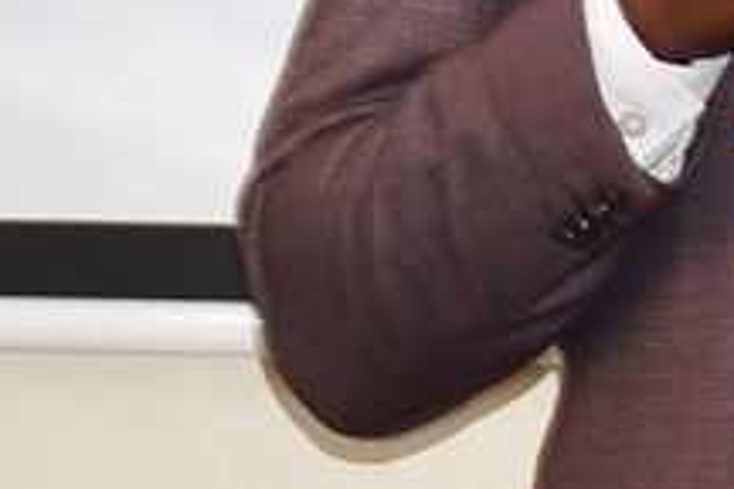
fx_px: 21407
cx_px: 836
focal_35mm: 1050
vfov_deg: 1.3
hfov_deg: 2.0
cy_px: -260
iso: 720
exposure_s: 1/60
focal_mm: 95
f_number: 5.3
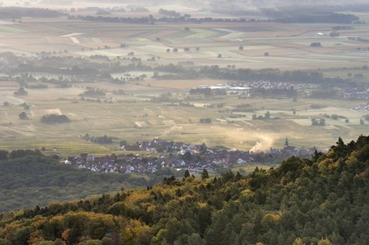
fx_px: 2048
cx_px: 184
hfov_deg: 10.3
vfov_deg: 6.9
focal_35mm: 200
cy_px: 122
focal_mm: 200
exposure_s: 1/160
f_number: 6.3
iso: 200
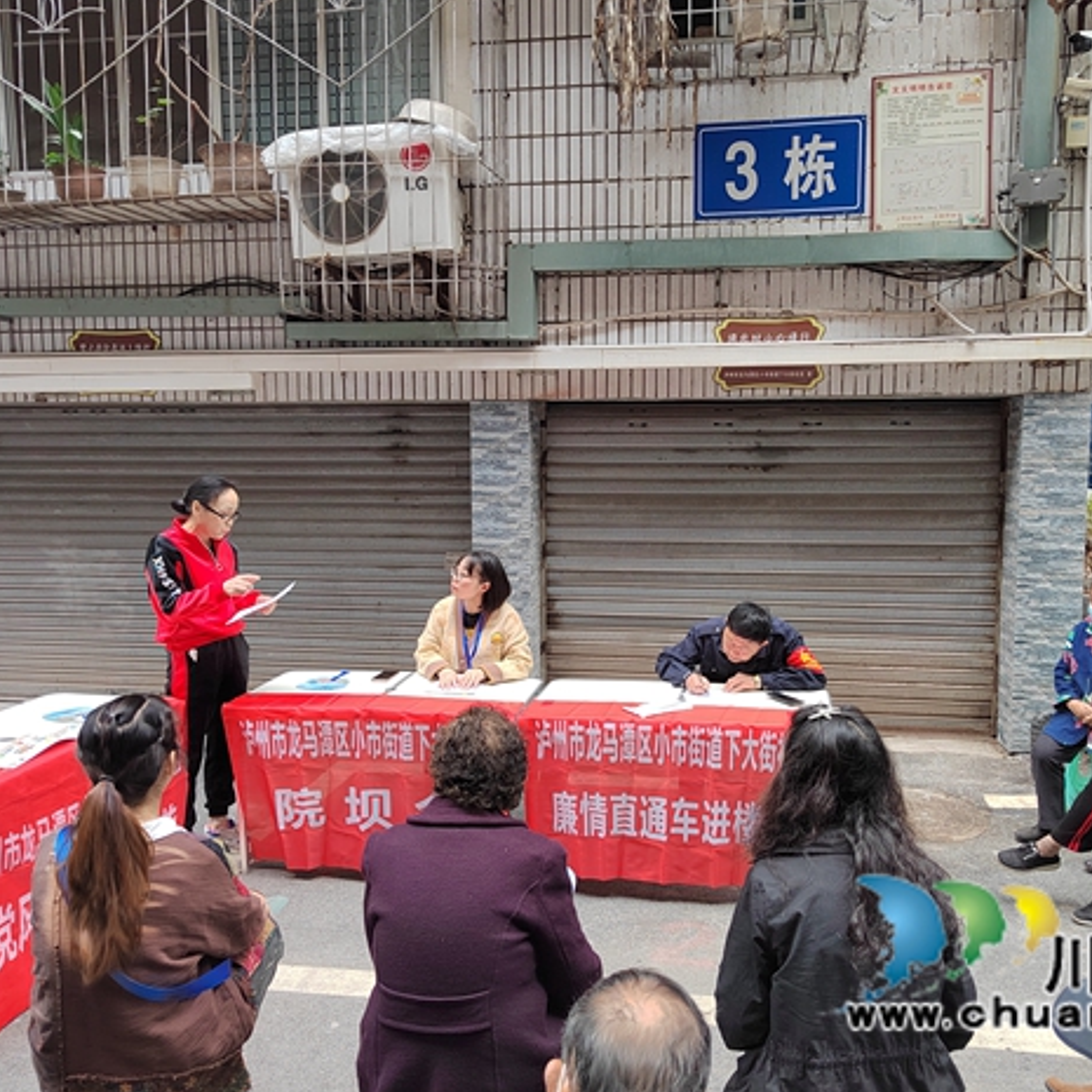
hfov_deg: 57.1
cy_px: 542
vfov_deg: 57.3
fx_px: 999
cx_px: 618
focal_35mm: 28
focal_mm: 5.52
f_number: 1.9
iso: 475
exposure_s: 1/100
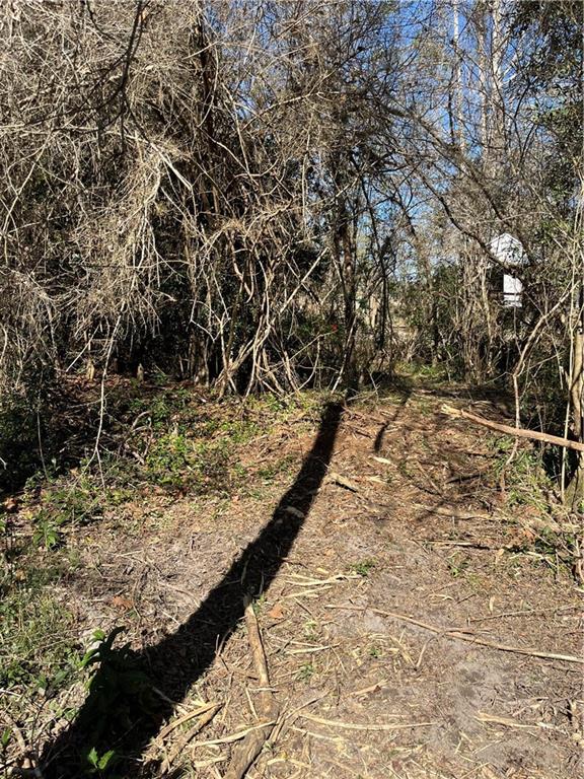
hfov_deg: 53.1
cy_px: 390
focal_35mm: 26
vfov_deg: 67.3
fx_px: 585
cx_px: 292
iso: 50
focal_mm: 5.1
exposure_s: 1/1497
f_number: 1.6
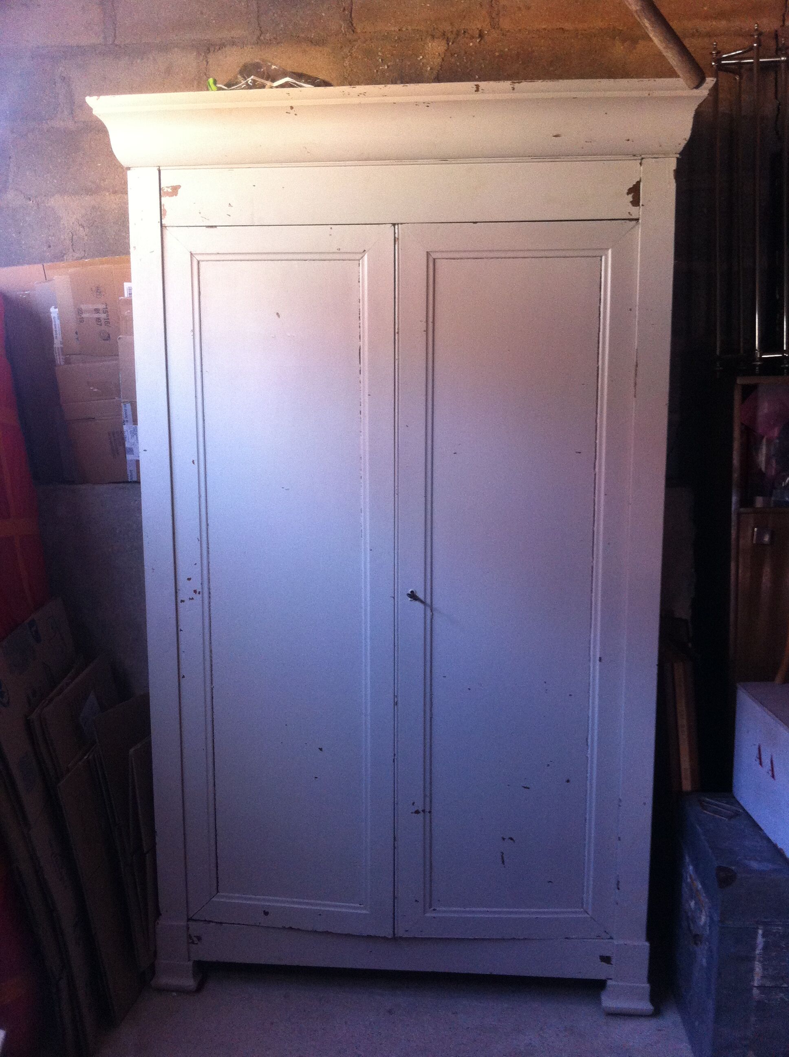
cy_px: 528
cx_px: 394
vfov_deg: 52.7
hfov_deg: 40.6
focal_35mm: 35
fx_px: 1066
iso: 200
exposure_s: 1/15
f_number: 2.8
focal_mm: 3.85
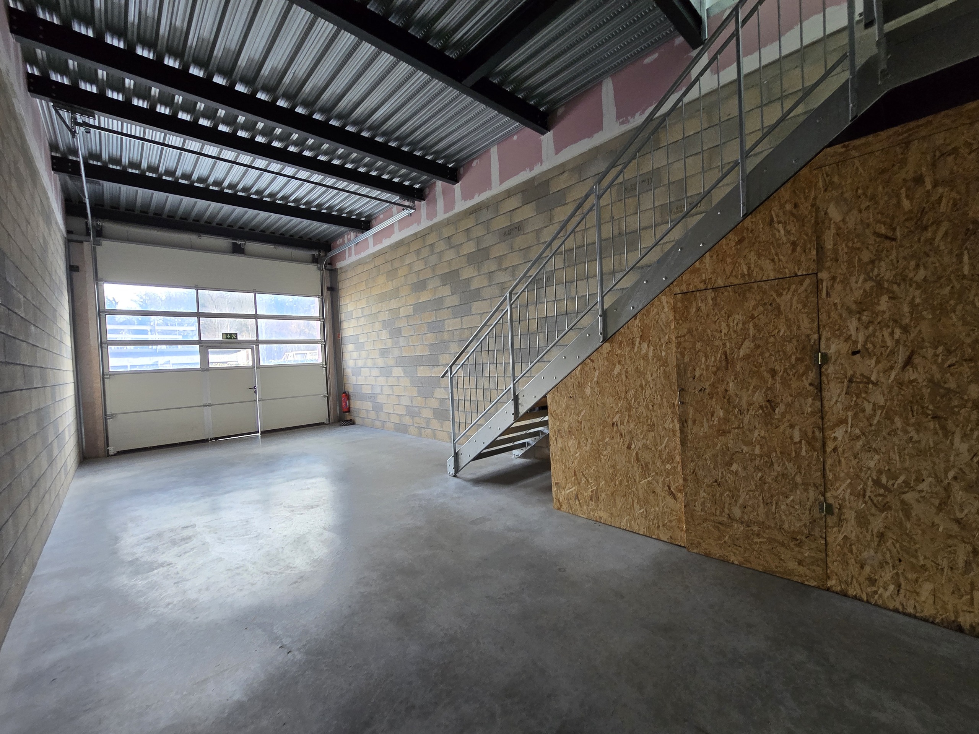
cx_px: 490
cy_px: 367
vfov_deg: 89.9
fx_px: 368
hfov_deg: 106.2
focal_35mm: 13
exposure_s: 1/50
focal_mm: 2.2
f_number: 2.2
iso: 200
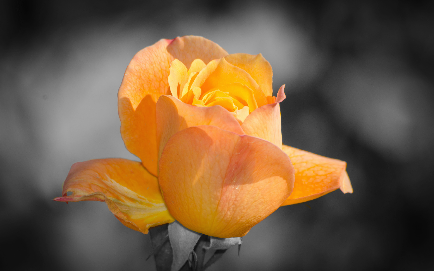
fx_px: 3974
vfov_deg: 3.9
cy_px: 142
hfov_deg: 6.3
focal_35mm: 336
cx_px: 217
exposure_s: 1/250
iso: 100
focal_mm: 220
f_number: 10
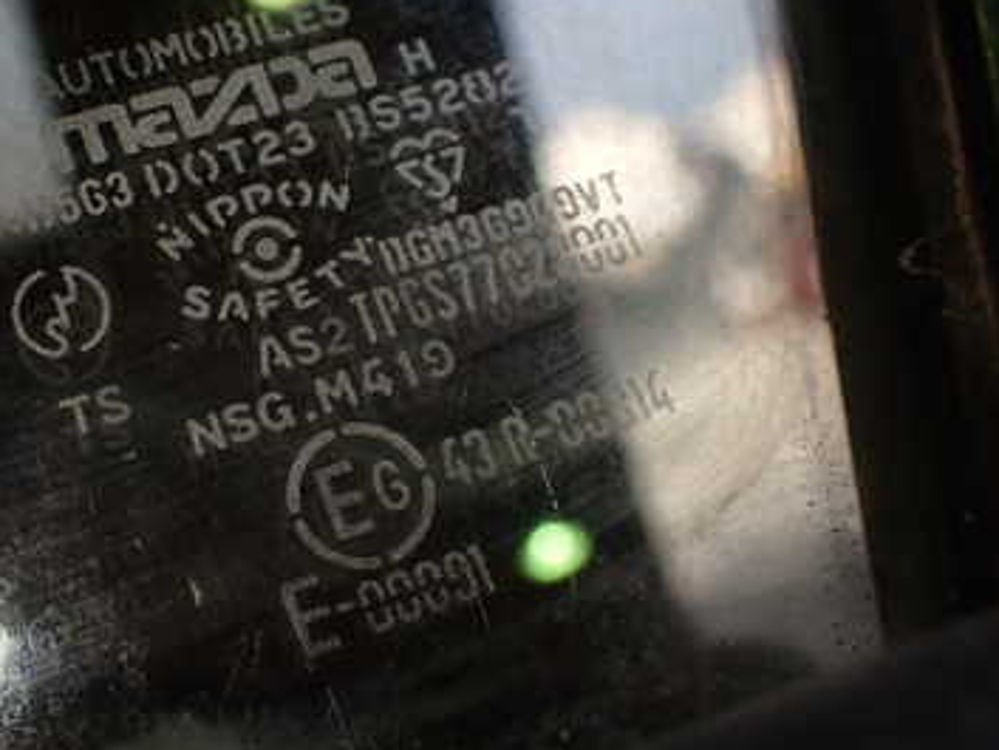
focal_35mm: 51
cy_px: 331
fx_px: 1472
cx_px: 297
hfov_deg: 36.9
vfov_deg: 28.6
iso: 100
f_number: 2.3
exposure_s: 1/125
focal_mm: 5.4
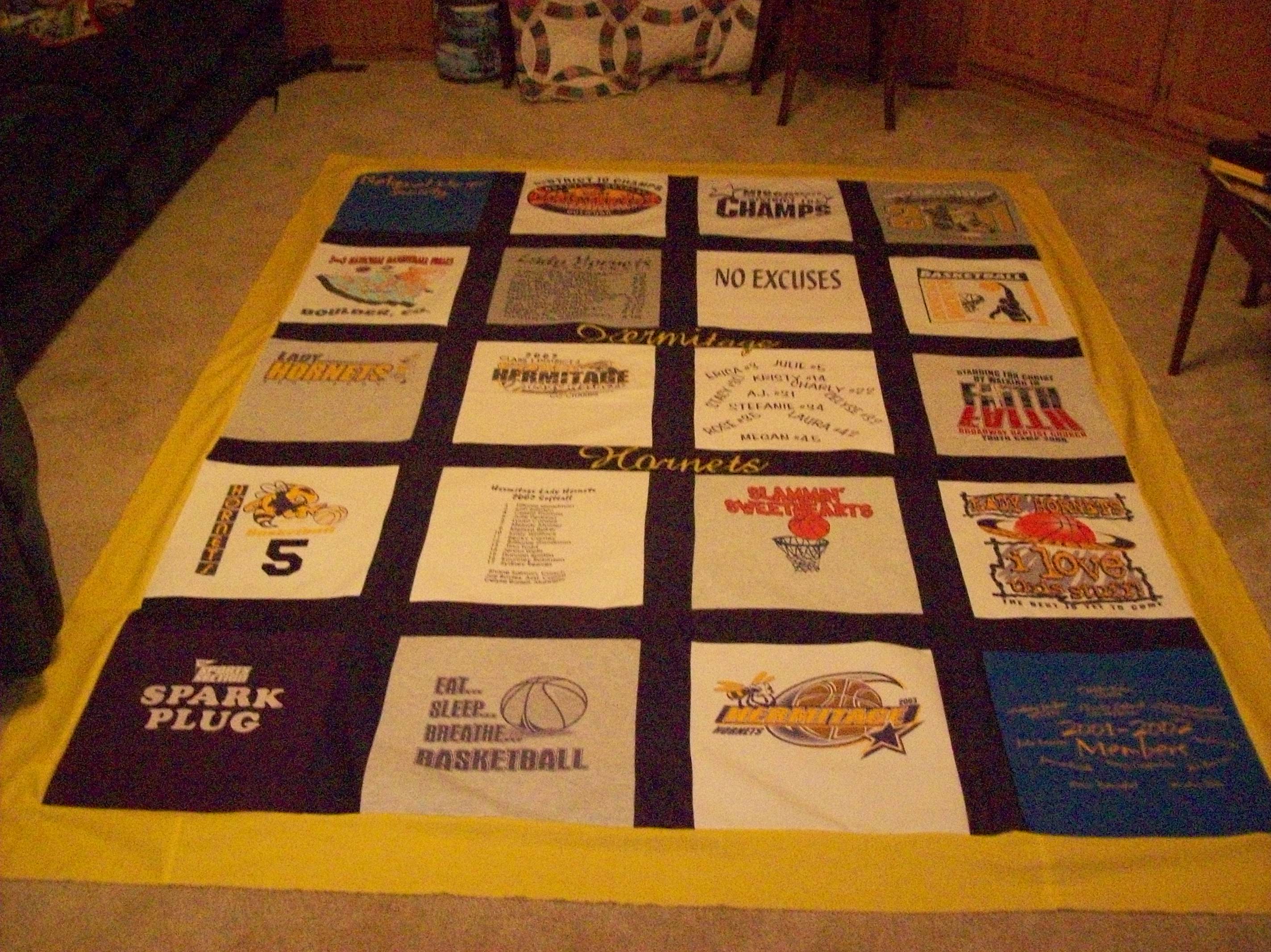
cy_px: 476
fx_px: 1321
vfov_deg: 39.6
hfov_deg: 51.4
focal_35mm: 36
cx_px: 636
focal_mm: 6
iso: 800
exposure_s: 1/128
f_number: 2.7
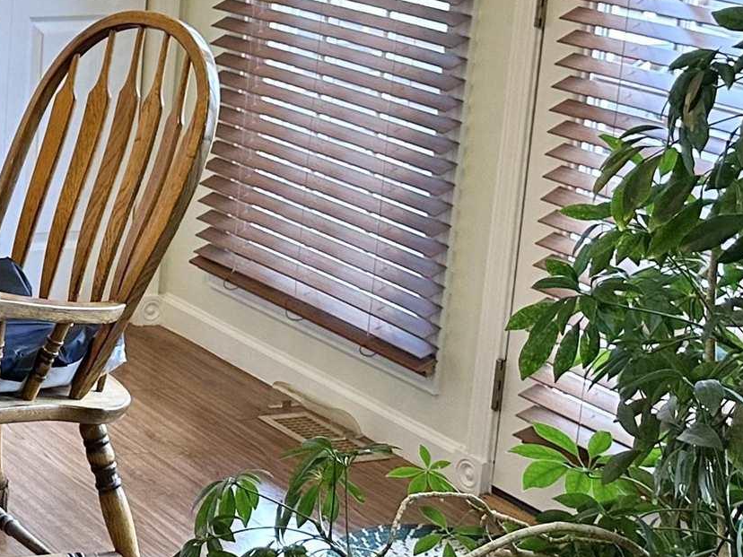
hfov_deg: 19.1
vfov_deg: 16.3
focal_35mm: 89
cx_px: -401
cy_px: 37
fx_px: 1910
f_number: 1.78
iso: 200
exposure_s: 1/120
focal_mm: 6.86
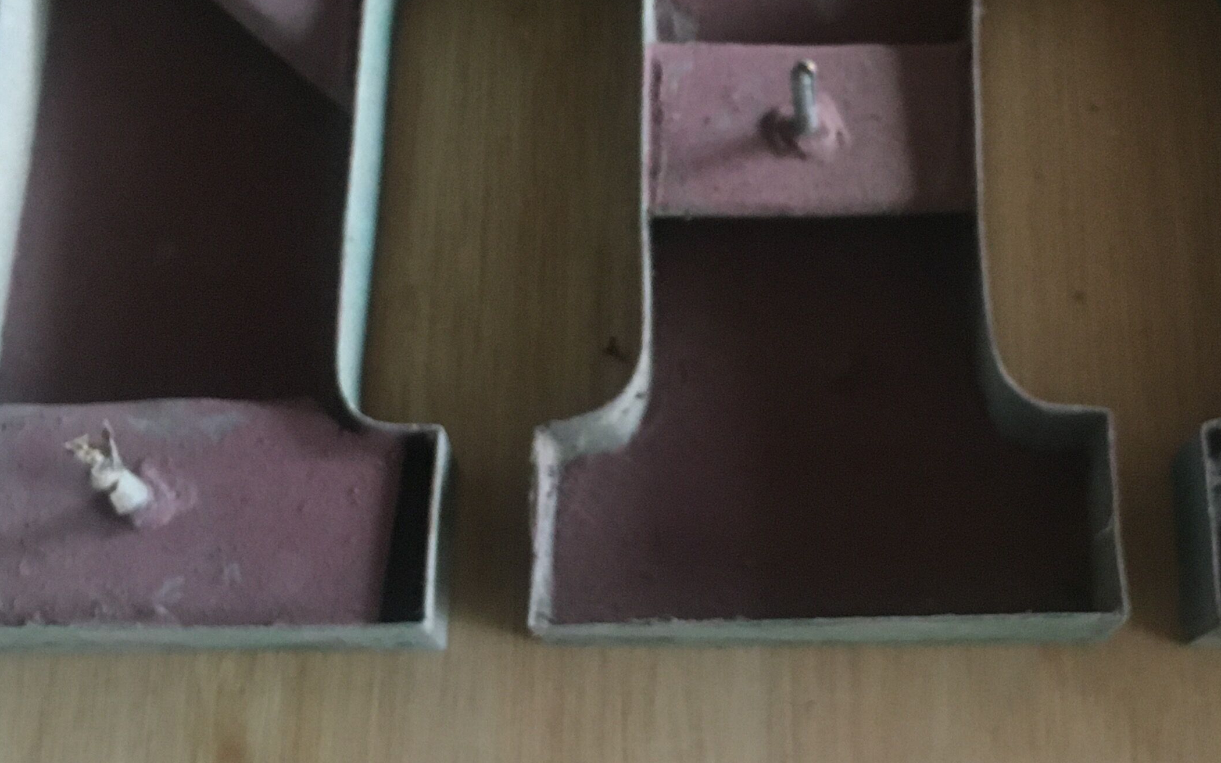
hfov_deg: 34.3
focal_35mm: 59
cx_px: 798
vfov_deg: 21.7
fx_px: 1963
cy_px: 155
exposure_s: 1/33
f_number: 2.2
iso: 250
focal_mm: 4.15
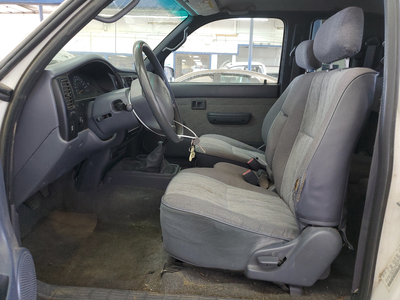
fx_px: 300
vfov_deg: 53.1
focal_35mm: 26
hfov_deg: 67.3
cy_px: 150
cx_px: 200
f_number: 1.5
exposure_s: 1/60.2
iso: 139
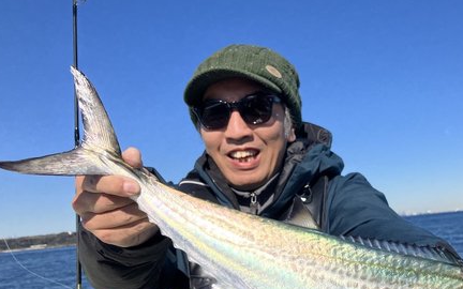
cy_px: 218
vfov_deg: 28.8
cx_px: 337
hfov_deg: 44.1
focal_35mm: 44
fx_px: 555
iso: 32
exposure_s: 1/4367
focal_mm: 3.99
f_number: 1.8
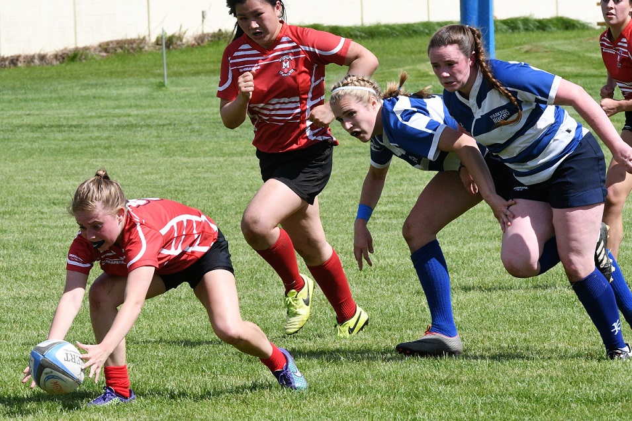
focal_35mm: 300
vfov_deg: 4.6
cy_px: 210
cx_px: 316
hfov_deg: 6.9
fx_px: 5265
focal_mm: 200
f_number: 16
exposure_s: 1/1000
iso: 1250
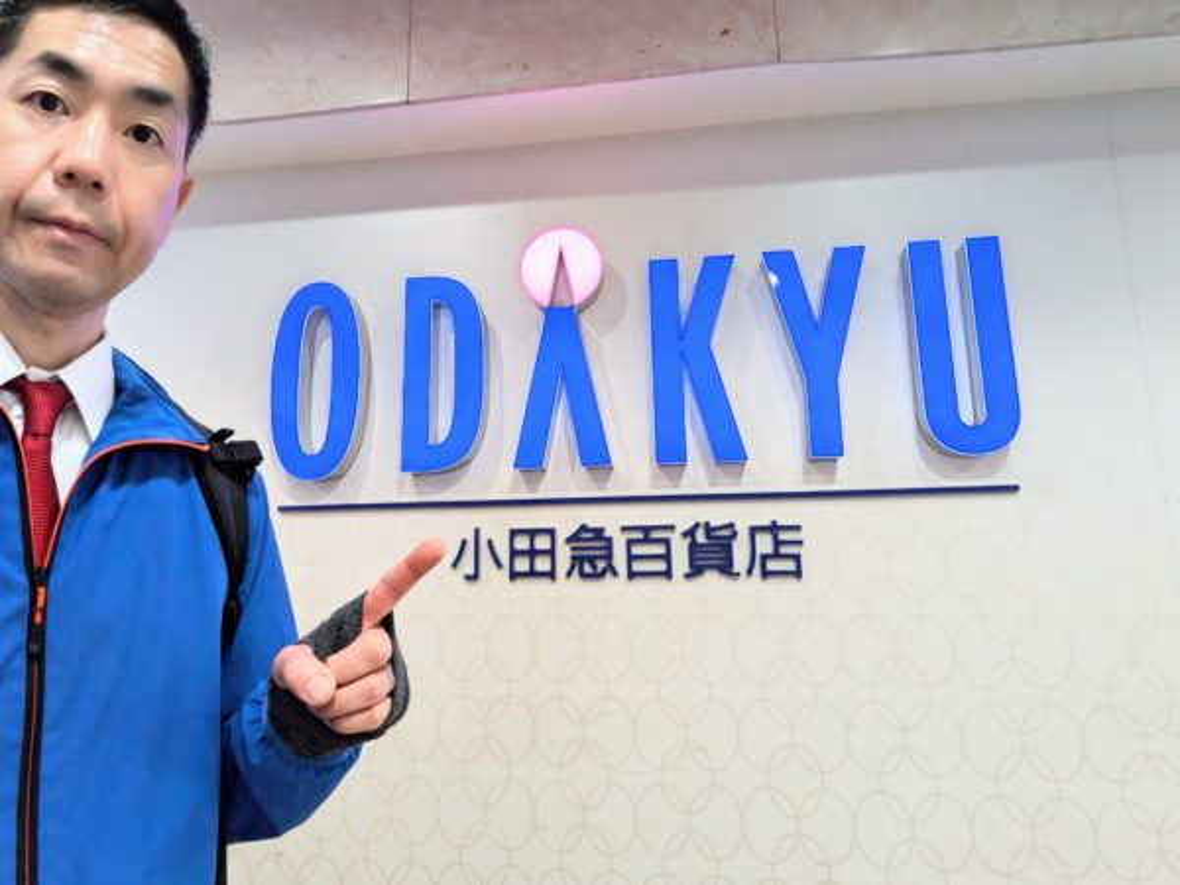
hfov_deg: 79.0
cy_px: 442
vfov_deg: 63.4
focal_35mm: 21
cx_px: 590
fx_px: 716
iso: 80
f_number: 2.2
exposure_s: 1/100
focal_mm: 2.74
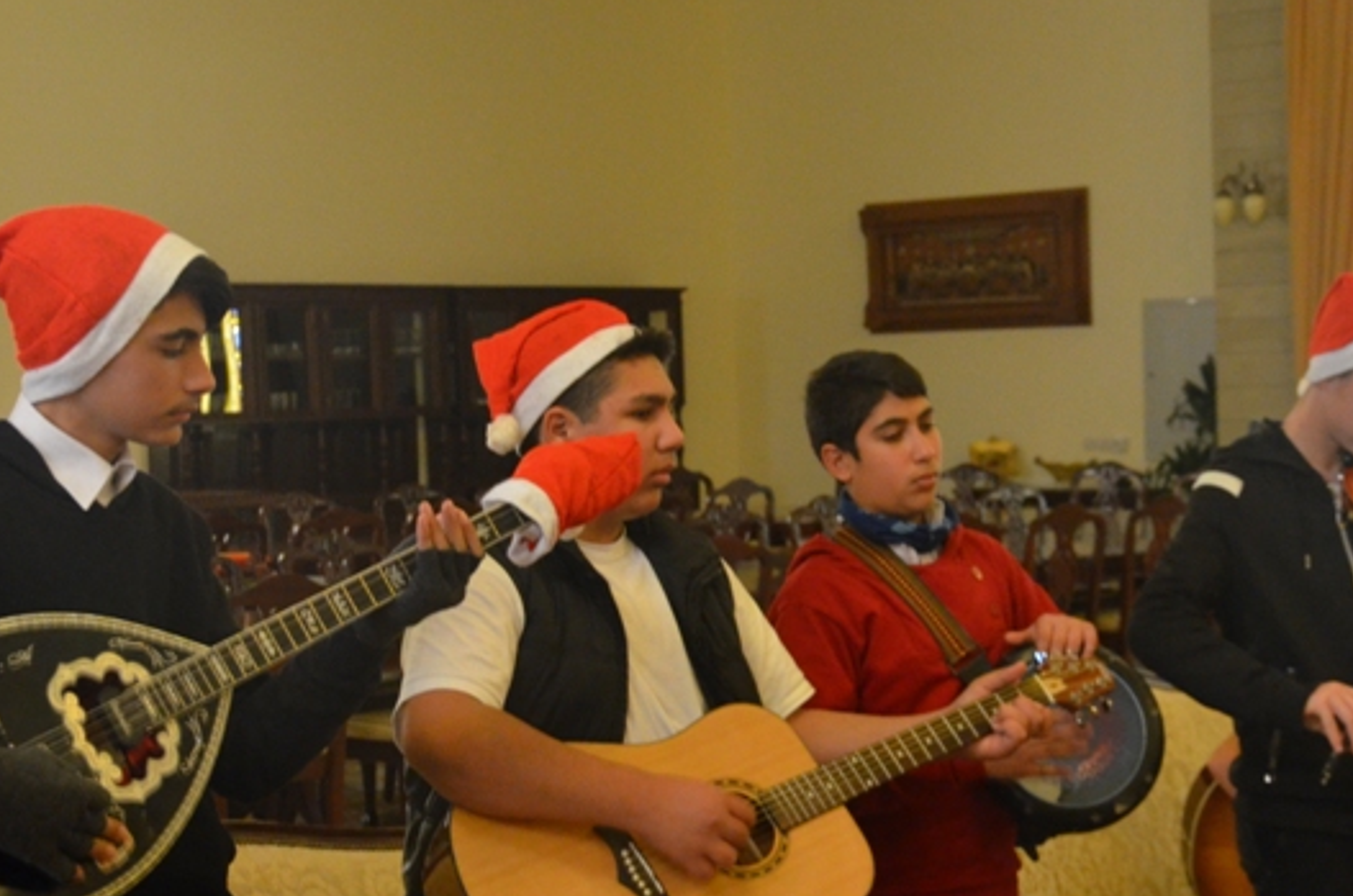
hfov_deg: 28.5
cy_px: 483
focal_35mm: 71
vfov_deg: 19.1
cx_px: 786
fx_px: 2663
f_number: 4.5
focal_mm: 26
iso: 2000
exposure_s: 1/80
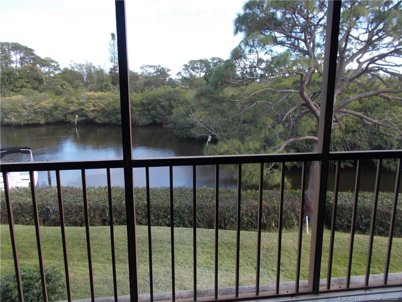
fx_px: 302
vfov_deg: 53.1
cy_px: 151
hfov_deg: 67.3
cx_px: 201
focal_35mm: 26
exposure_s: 1/125
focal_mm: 4.6
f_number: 3.2
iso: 80
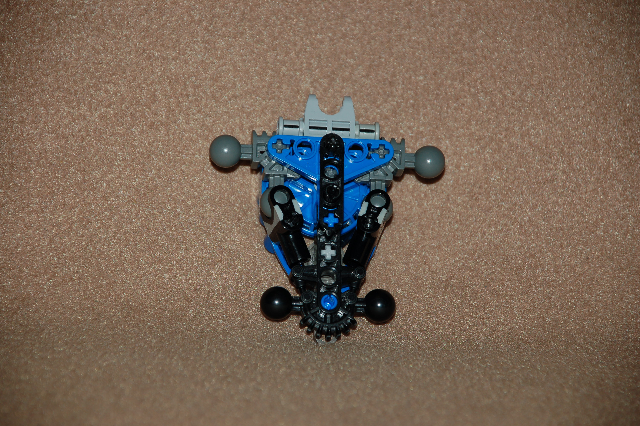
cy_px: 213
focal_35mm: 202
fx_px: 3597
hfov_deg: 10.2
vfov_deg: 6.8
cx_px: 320
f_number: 5.6
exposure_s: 1/125
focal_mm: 135
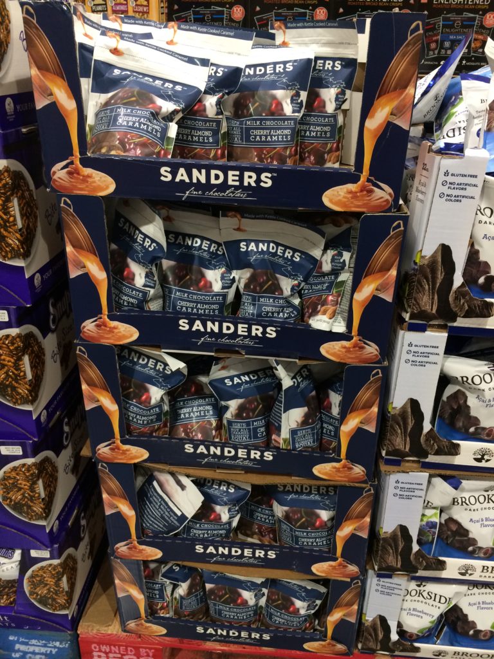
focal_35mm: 29
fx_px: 552
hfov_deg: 48.2
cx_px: 247
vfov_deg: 61.7
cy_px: 330
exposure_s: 1/30
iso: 160
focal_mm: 4.15
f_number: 2.2
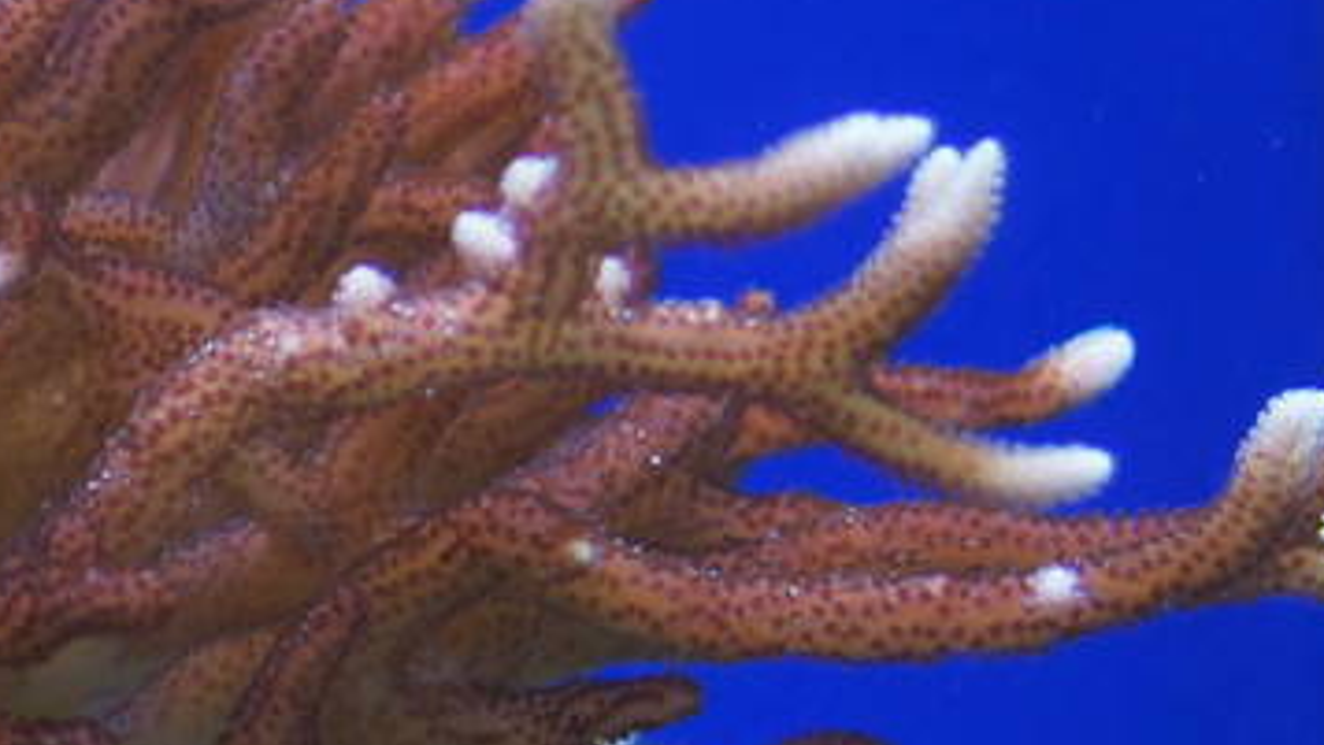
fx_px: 7409
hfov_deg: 9.7
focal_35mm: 211
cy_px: -65
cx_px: -1057
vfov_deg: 5.7
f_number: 2.8
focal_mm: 30
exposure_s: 1/125
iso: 500
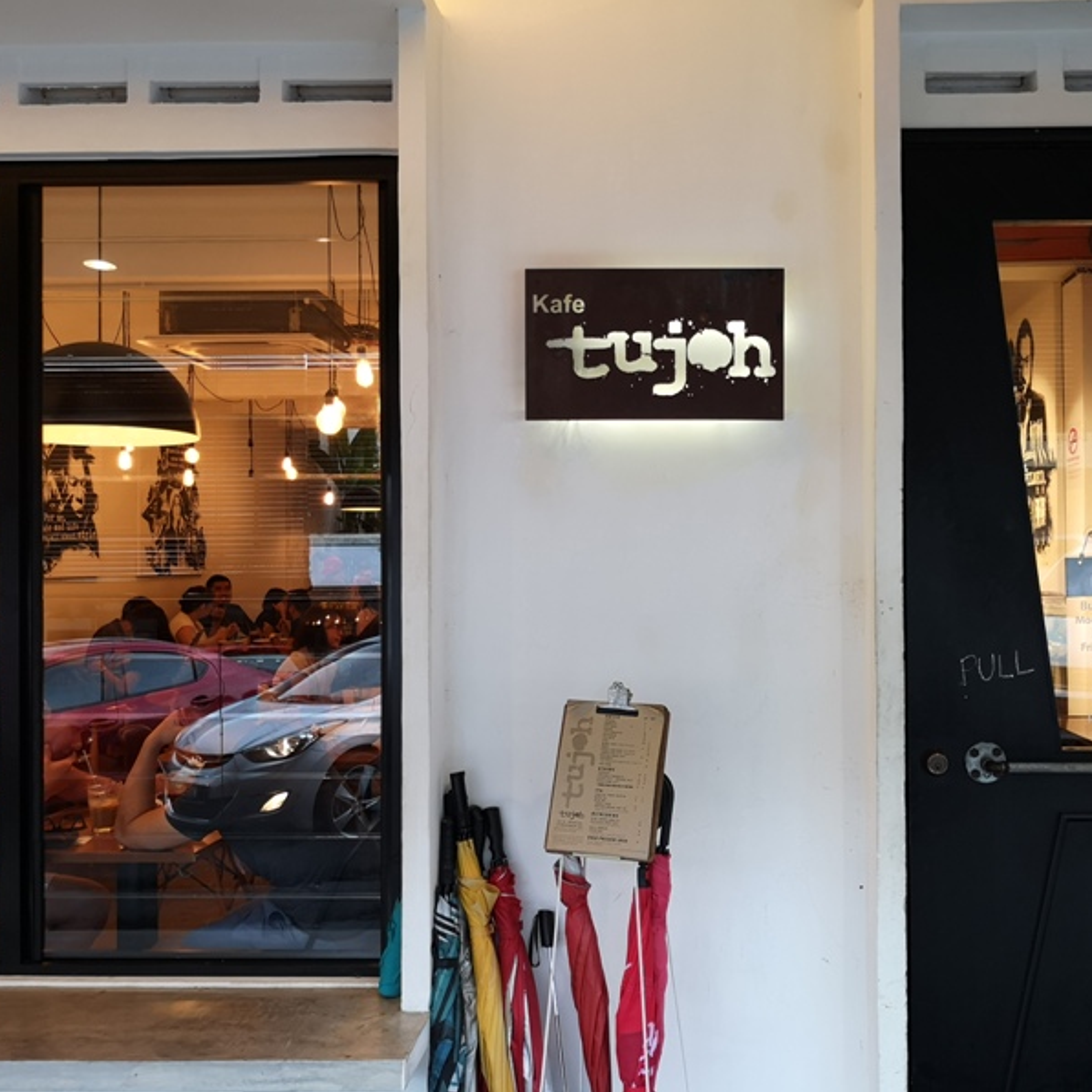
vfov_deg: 51.1
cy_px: 545
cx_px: 679
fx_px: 1142
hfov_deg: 50.6
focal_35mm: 32
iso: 125
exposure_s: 1/33.3
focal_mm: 3.95
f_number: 1.8
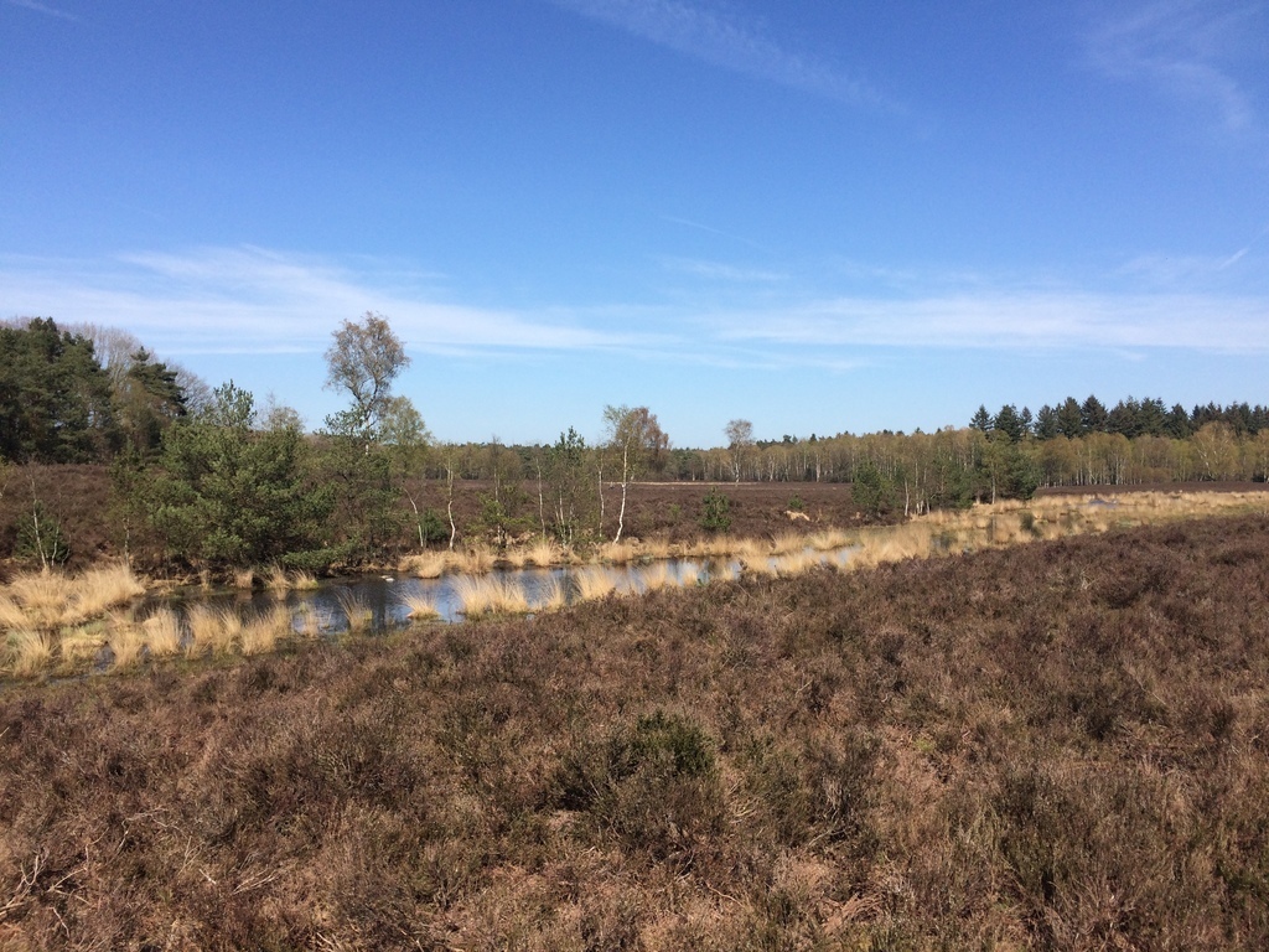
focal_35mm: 29
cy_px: 476
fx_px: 1063
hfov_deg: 61.7
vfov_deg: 48.2
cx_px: 634
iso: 32
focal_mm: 4.15
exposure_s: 1/2053
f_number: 2.2
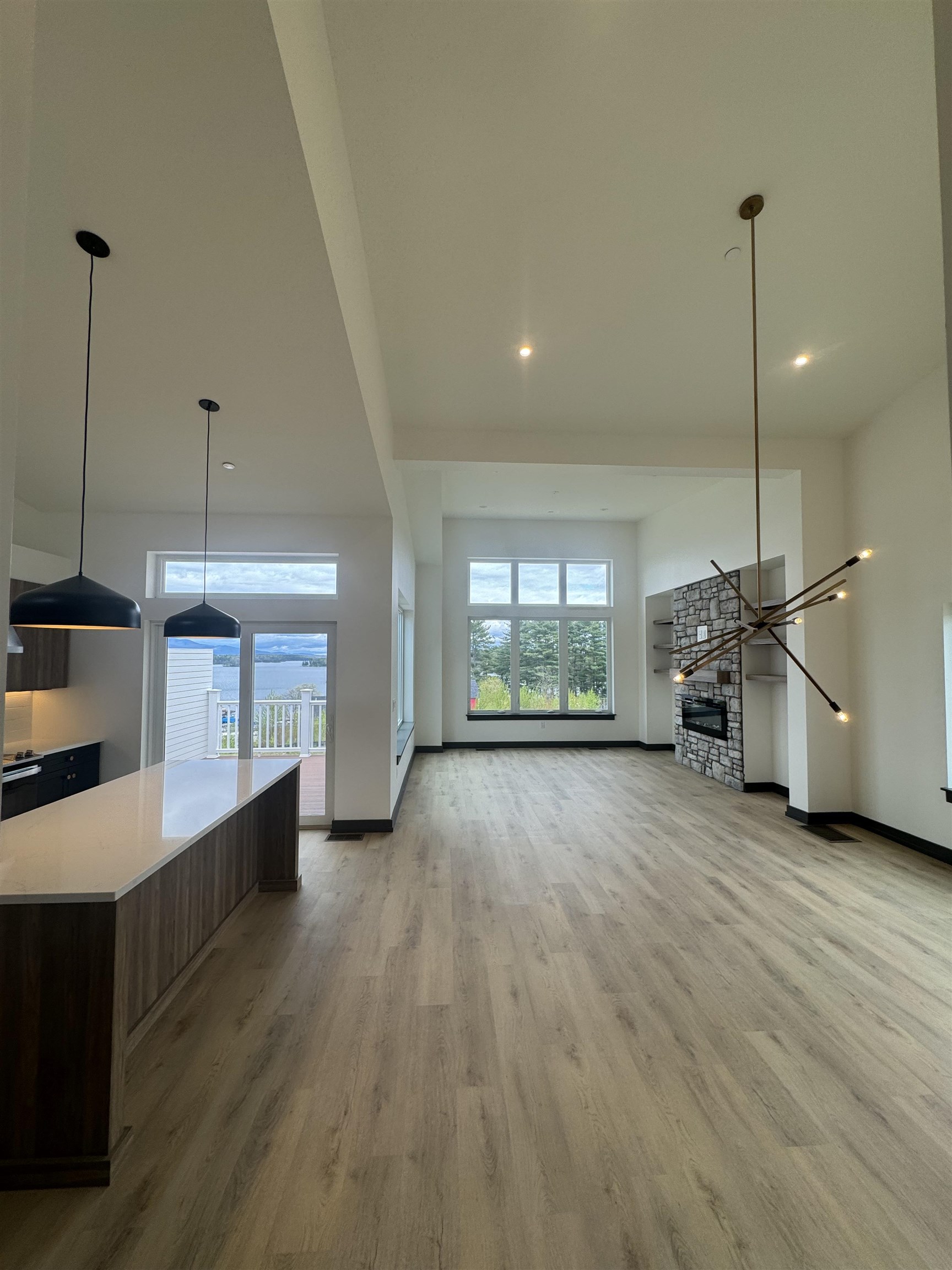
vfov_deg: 102.1
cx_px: 476
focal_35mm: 14
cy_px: 635
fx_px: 513
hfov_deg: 85.7
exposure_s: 1/182
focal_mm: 2.22
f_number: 2.2
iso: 40
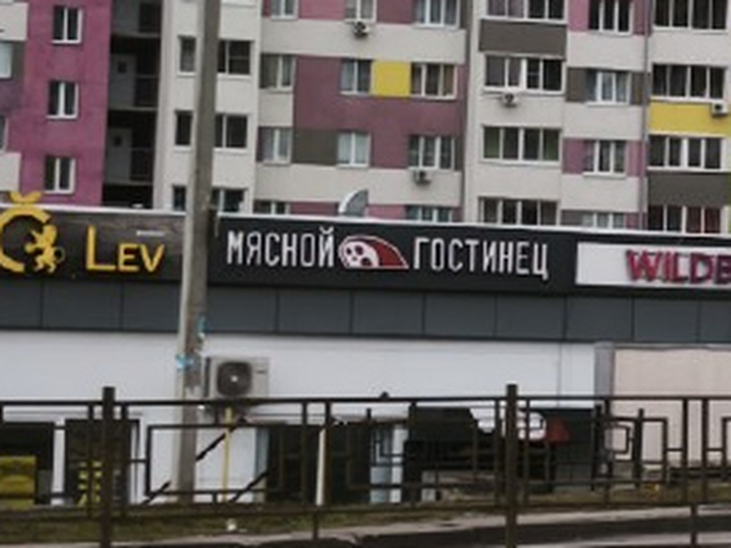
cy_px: -44
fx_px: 3738
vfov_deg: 8.3
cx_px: 1271
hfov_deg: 10.6
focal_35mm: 177
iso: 80
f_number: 1.7
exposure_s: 1/545
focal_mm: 5.35
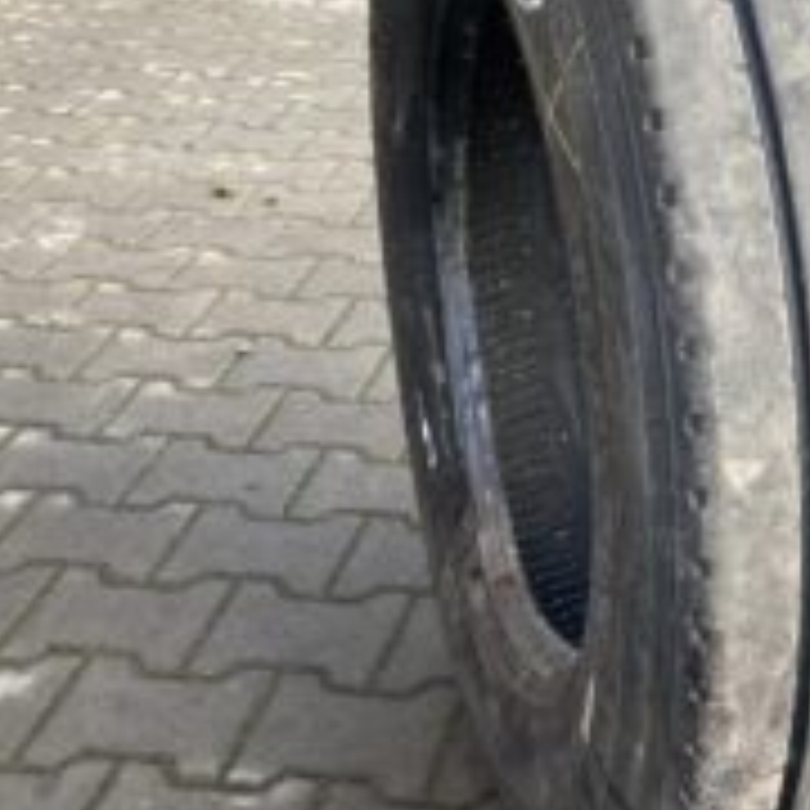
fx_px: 1456
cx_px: 819
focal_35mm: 55
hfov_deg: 29.0
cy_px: 317
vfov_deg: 31.0
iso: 64
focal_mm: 4.25
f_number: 1.8
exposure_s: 1/121
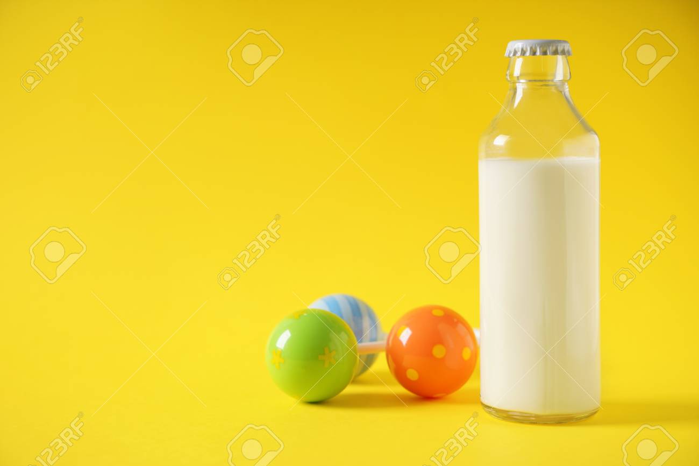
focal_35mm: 70
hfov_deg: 28.9
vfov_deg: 19.4
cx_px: 350
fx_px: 1359
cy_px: 233
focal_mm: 70
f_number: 5.6
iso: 200
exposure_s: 1/160
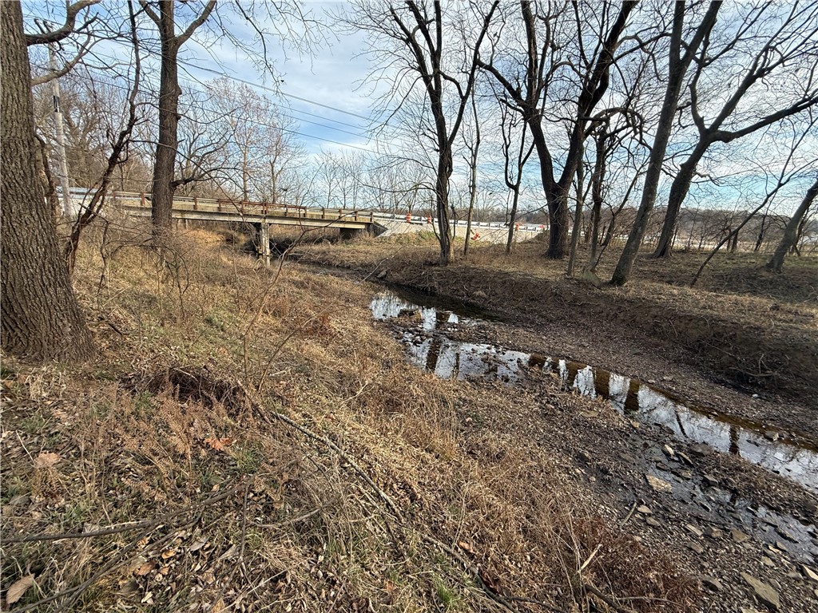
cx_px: 409
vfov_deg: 85.7
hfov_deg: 102.1
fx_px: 331
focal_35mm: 14
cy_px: 306
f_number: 2.2
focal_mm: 2.22
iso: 64
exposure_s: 1/416
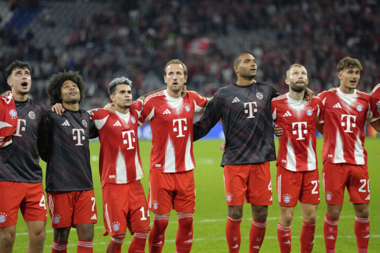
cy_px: 126
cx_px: 190
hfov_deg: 10.3
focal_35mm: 200
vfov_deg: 6.9
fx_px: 2111
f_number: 2.8
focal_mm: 200
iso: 2000
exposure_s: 1/1000
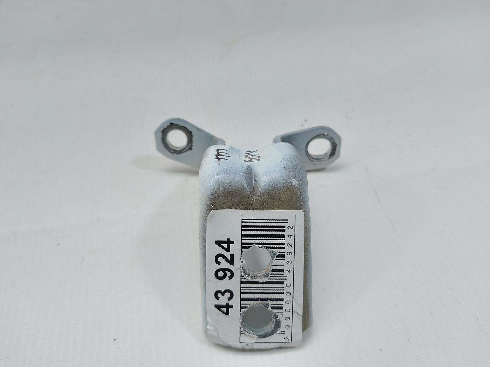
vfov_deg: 56.8
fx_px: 340
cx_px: 245
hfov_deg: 71.6
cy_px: 184
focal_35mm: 24
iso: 50
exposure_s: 1/50
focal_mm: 5.23
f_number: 1.8
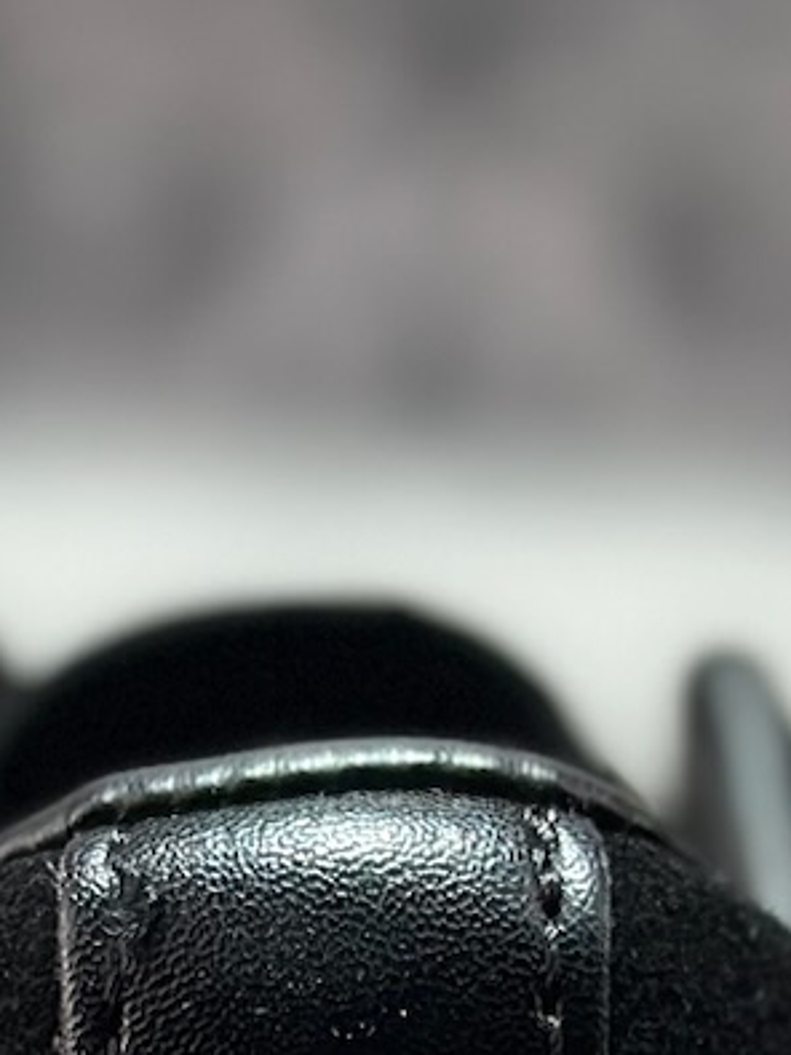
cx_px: 339
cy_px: 1920
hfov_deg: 6.0
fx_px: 7591
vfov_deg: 7.7
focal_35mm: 249
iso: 80
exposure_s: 1/535
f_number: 1.78
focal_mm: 6.86
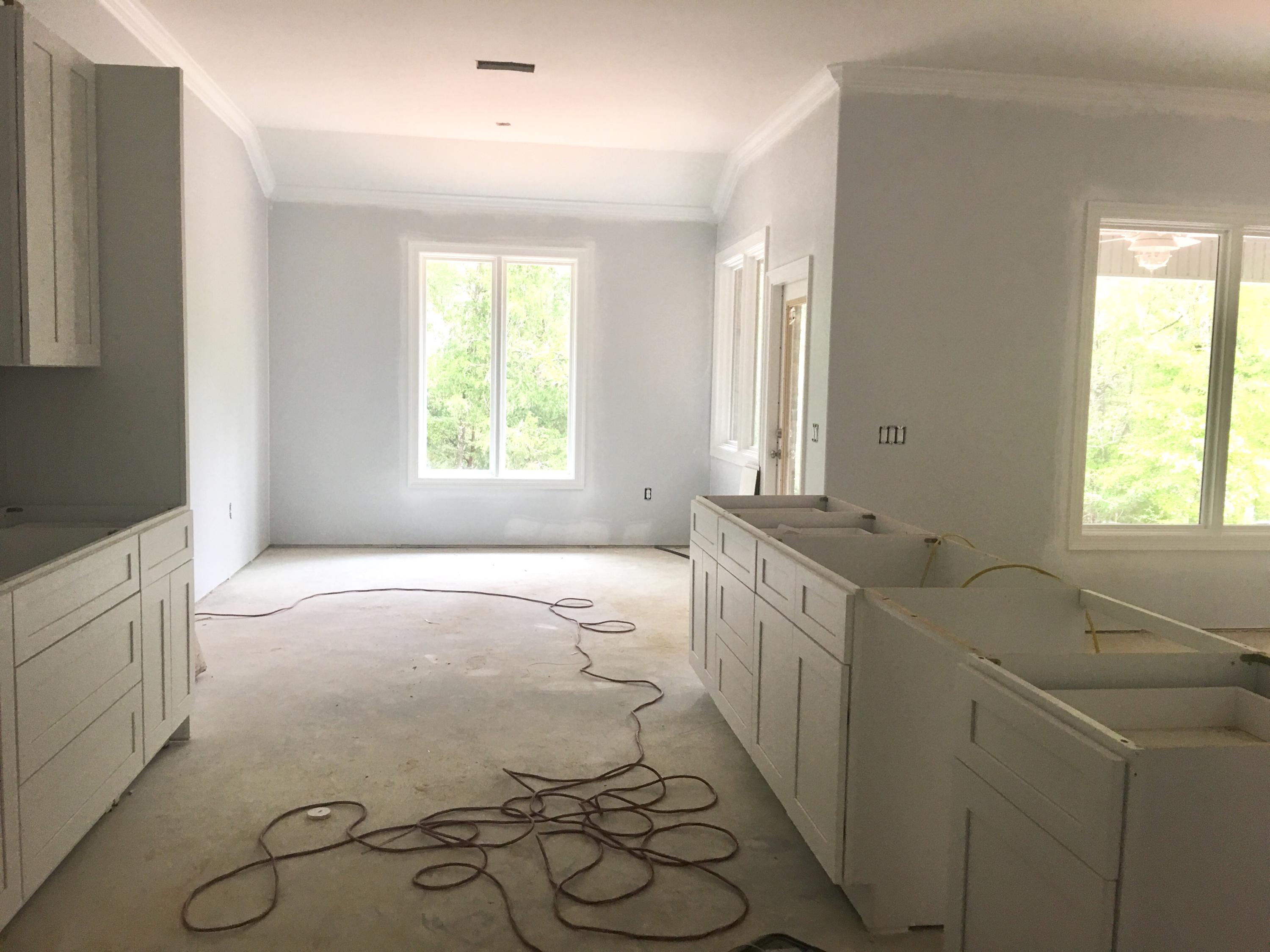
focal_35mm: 29
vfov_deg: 48.2
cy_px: 476
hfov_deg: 61.7
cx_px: 635
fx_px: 1064
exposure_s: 1/15
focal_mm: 4.15
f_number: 2.2
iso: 32
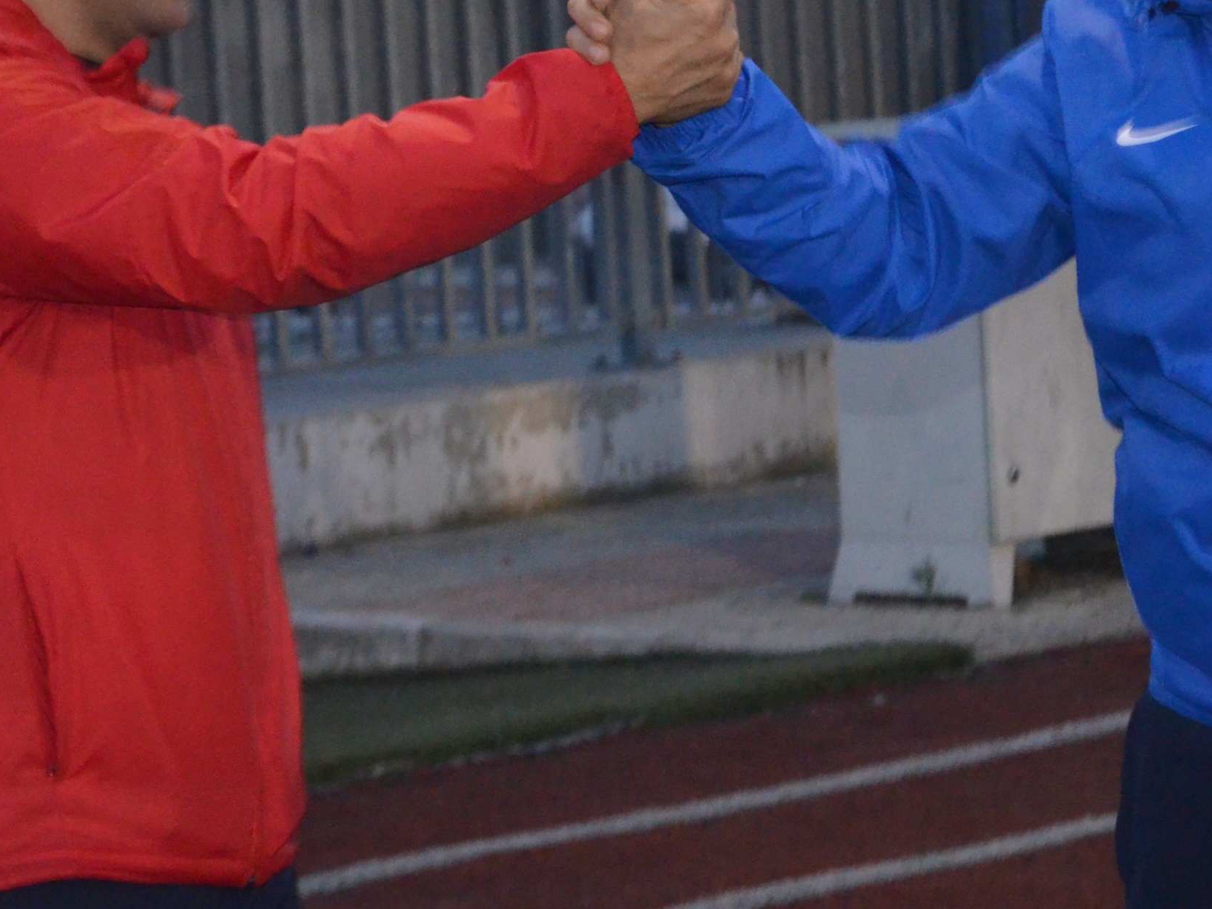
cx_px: 700
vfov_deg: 8.6
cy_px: 338
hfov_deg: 11.5
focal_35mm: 172
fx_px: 6024
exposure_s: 1/60
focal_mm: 55
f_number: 5.6
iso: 3200
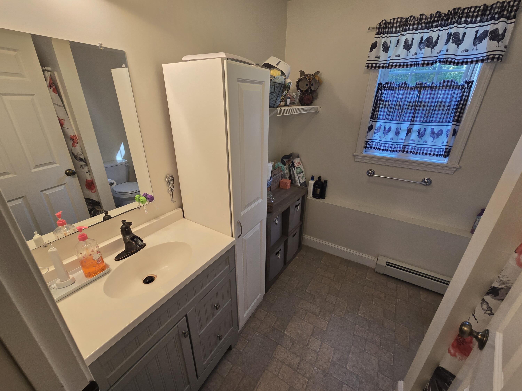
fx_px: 196
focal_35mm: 13
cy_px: 196
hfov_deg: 106.2
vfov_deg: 89.9
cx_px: 261
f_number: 2.2
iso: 80
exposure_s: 1/60
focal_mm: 2.2
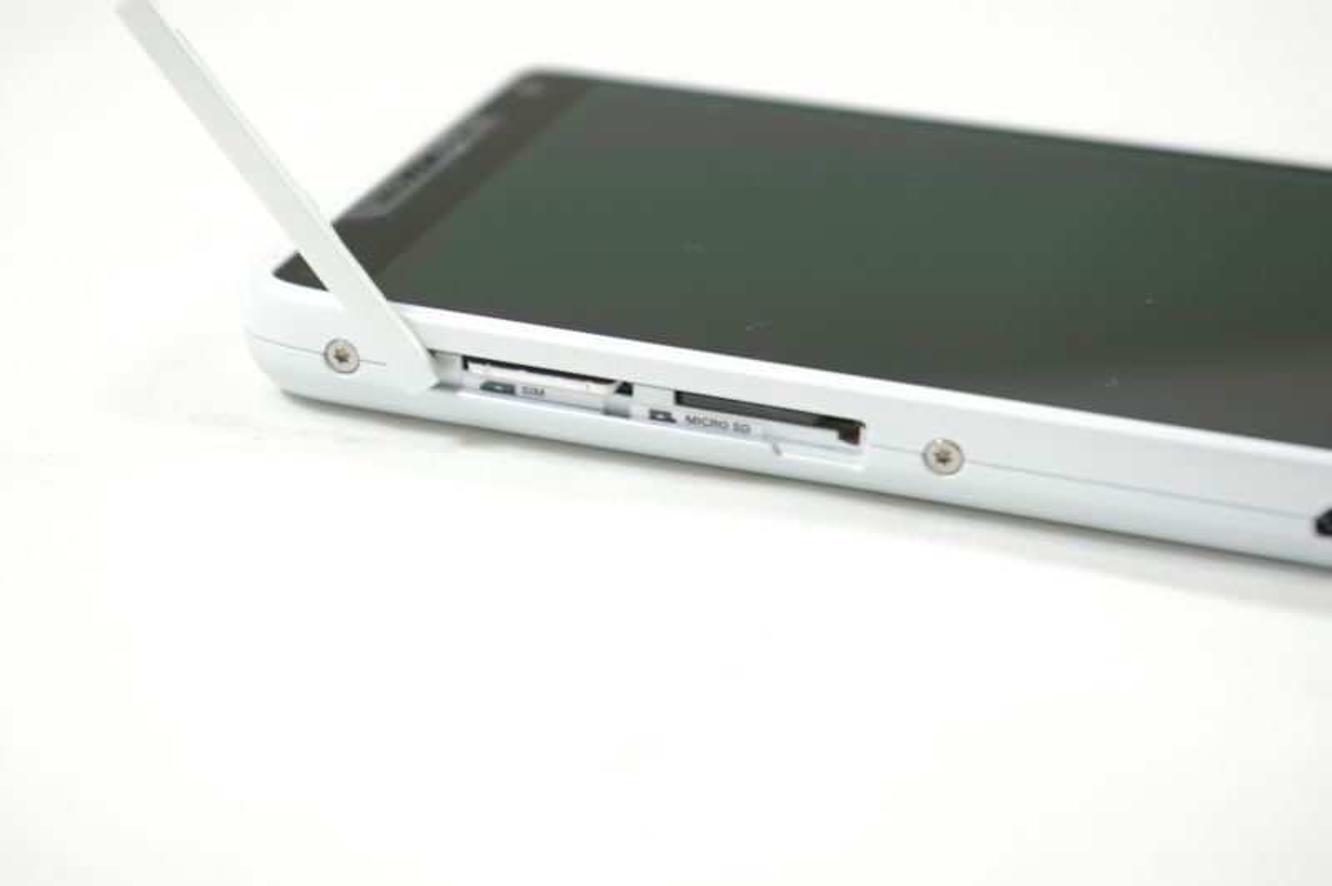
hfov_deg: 27.0
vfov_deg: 18.2
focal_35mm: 75
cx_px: 666
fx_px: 2773
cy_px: 443
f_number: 8
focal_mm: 50
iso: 200
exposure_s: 1/15
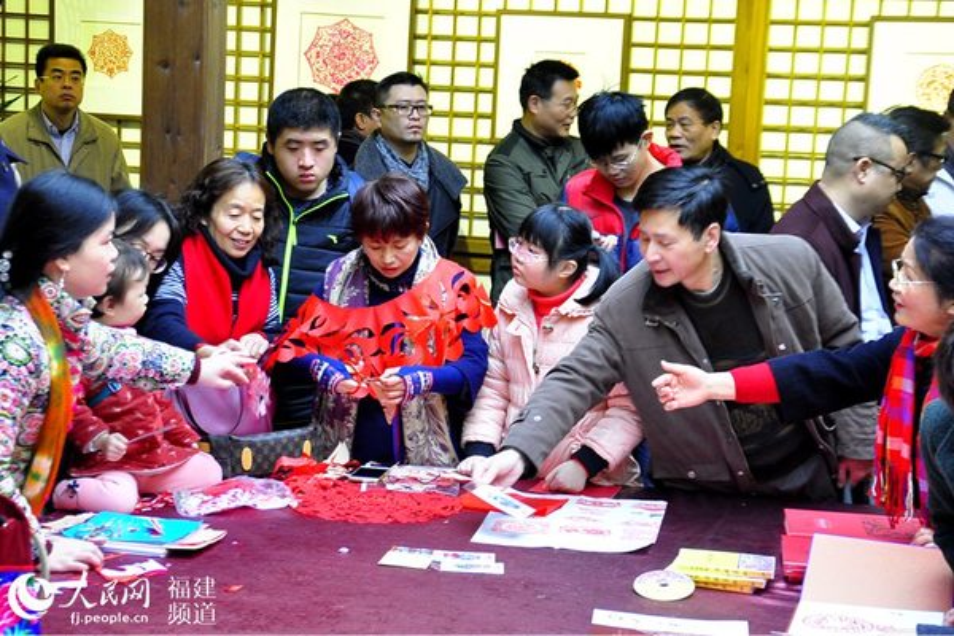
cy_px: 318
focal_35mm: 75
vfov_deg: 18.2
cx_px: 477
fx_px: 1987
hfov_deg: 27.0
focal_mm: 50
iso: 720
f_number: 5
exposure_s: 1/30
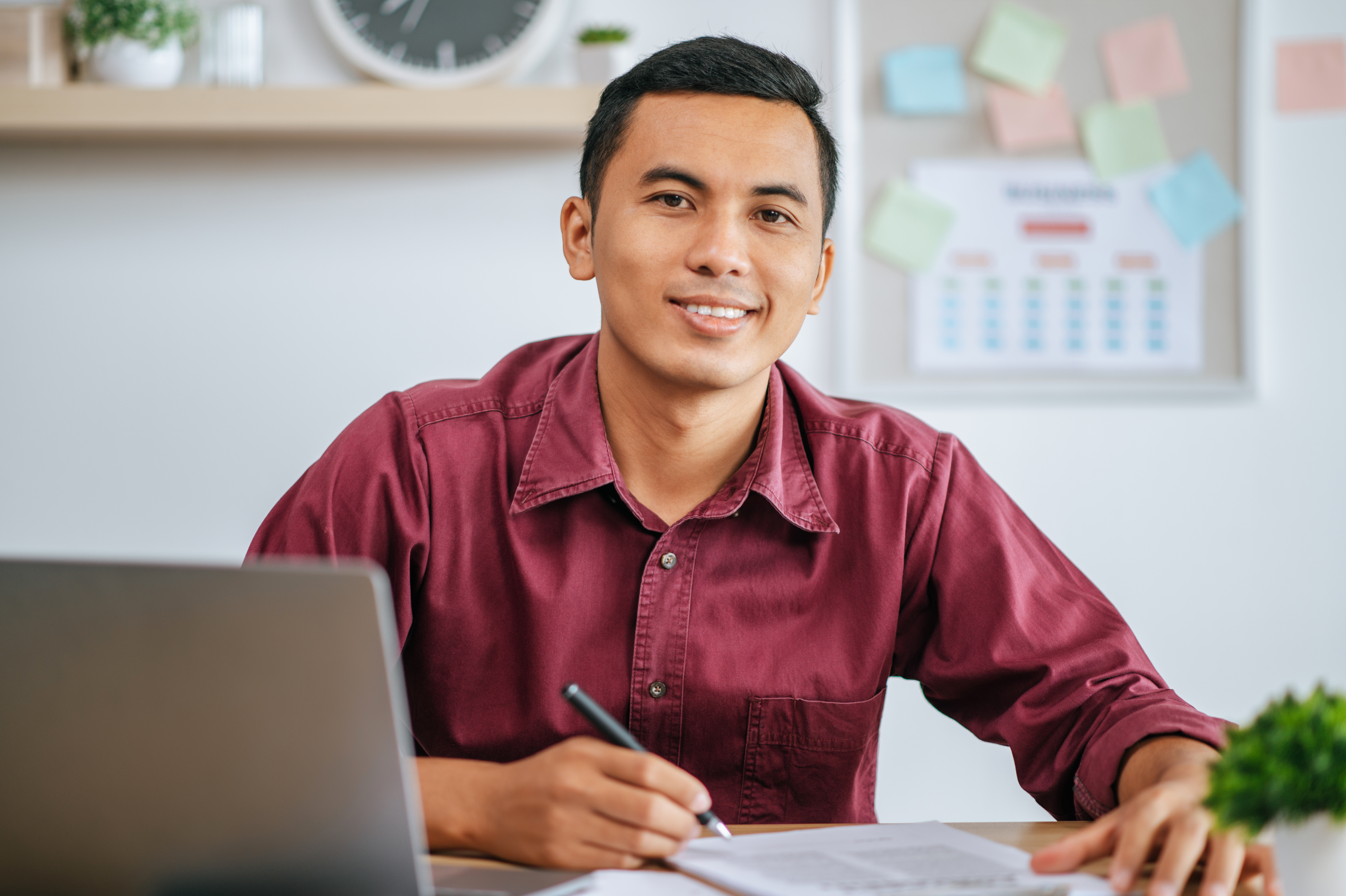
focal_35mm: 85
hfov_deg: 23.9
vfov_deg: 16.1
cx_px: 673
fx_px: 3176
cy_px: 448
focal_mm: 85
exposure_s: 1/200
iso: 200
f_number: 1.8
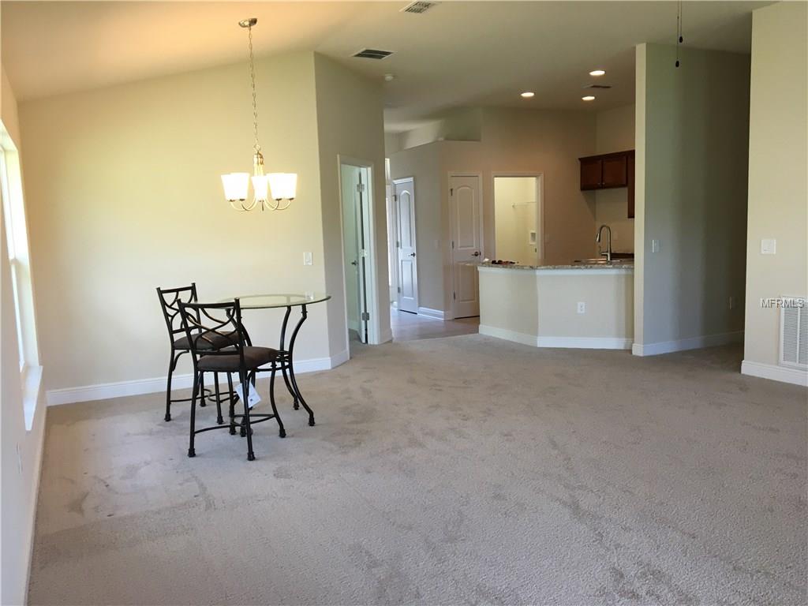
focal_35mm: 29
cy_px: 303
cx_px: 404
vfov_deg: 48.2
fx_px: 677
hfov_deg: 61.7
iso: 25
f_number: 2.2
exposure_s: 1/30
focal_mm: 4.15
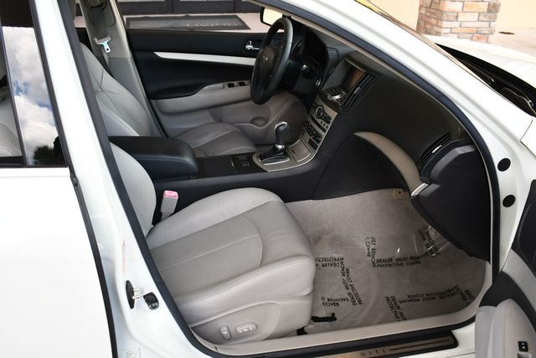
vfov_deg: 36.9
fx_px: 536
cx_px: 268
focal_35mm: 36
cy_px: 179
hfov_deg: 53.1
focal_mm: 18
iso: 400
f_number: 4.5
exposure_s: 1/250
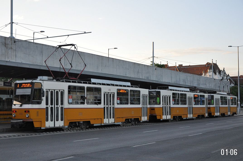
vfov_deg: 25.7
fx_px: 354
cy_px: 80
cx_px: 122
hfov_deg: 37.9
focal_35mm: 52
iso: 800
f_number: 4.5
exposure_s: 1/800
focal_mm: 35
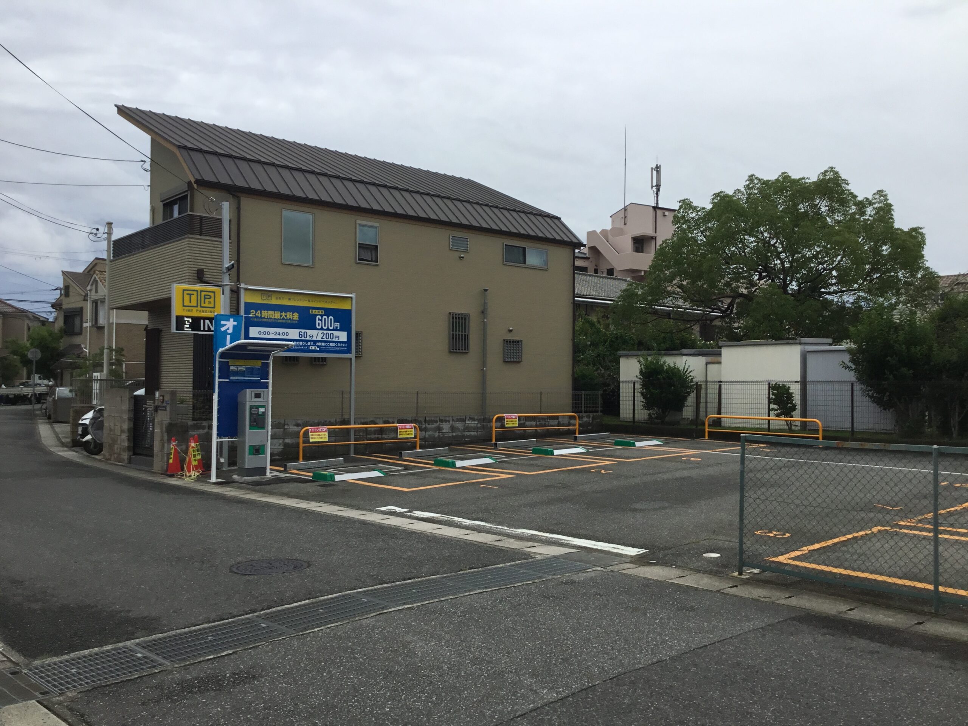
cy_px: 363
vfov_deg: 45.4
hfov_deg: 58.4
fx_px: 867
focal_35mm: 31
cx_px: 484
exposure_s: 1/1481
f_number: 2.4
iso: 25
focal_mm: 3.3
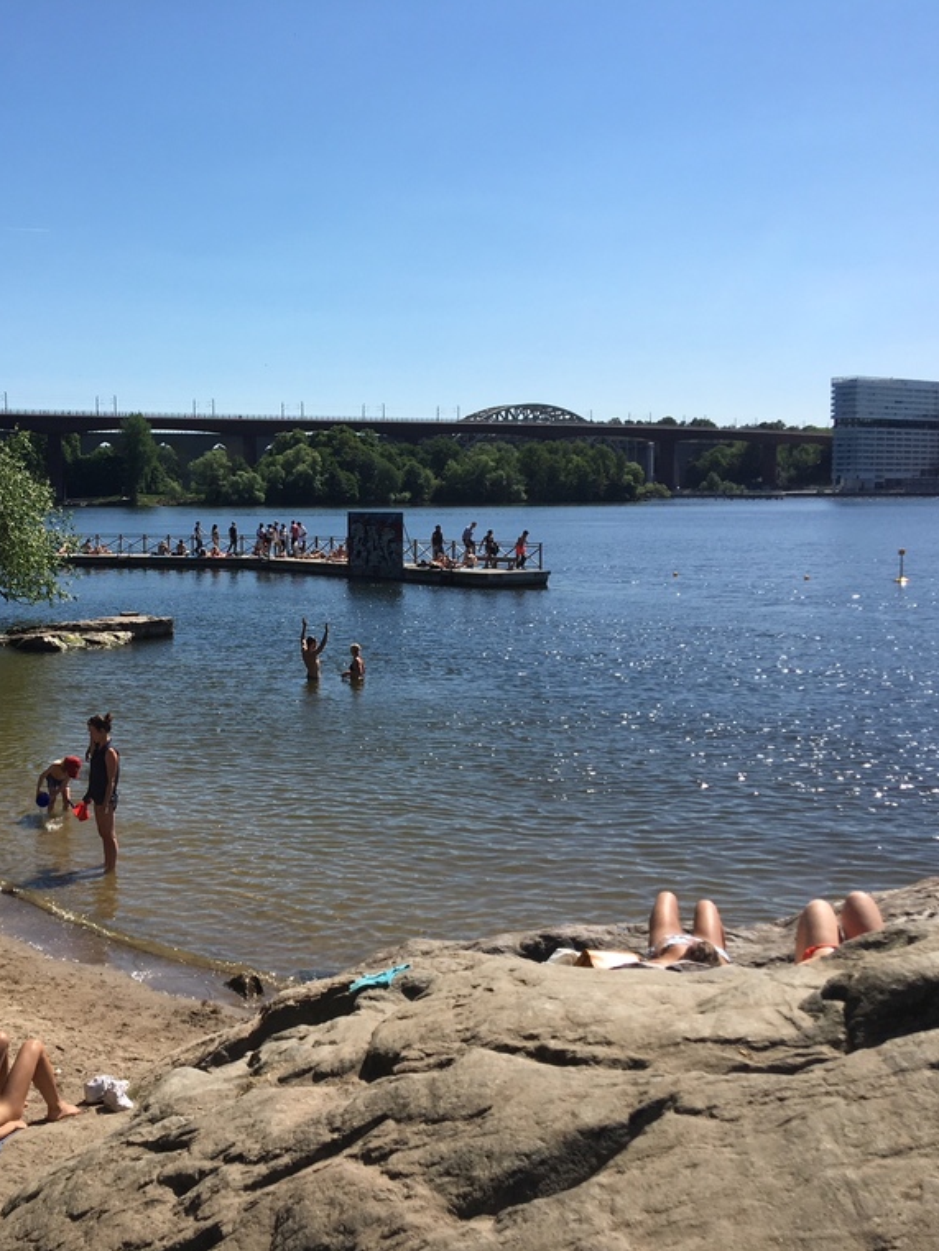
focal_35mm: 39
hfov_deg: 35.8
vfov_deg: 47.9
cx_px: 207
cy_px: 625
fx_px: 1410
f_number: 2.2
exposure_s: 1/2404
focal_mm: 4.15
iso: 25
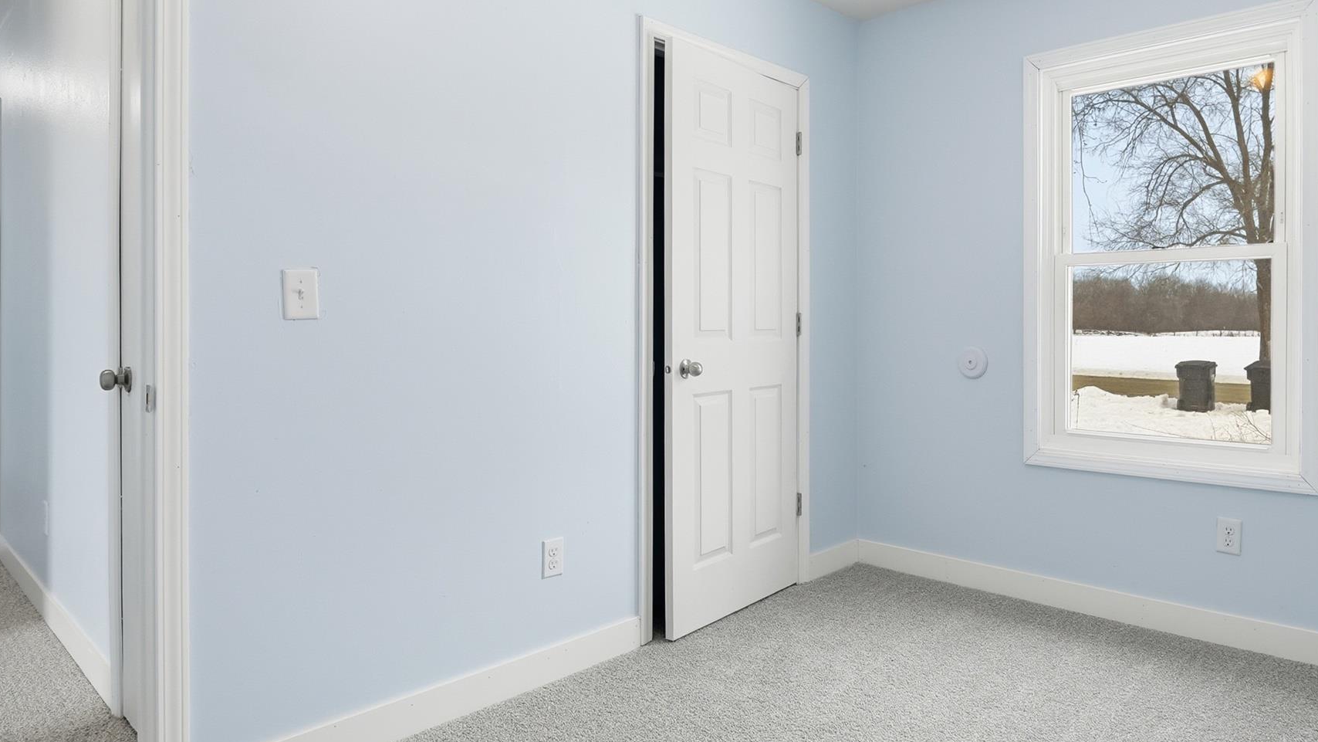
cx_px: 799
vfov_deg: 49.5
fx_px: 804
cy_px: 346
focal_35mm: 23
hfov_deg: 77.7
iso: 100
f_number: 4
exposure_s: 1/800
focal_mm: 10
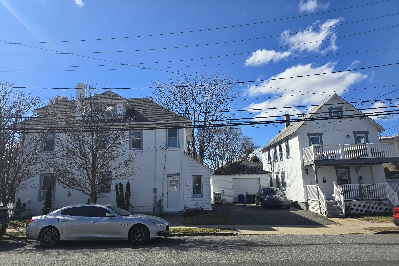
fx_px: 266
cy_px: 142
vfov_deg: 53.1
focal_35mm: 24
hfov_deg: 73.7
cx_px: 200
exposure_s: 1/890
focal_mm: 6.3
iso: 12
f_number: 1.7
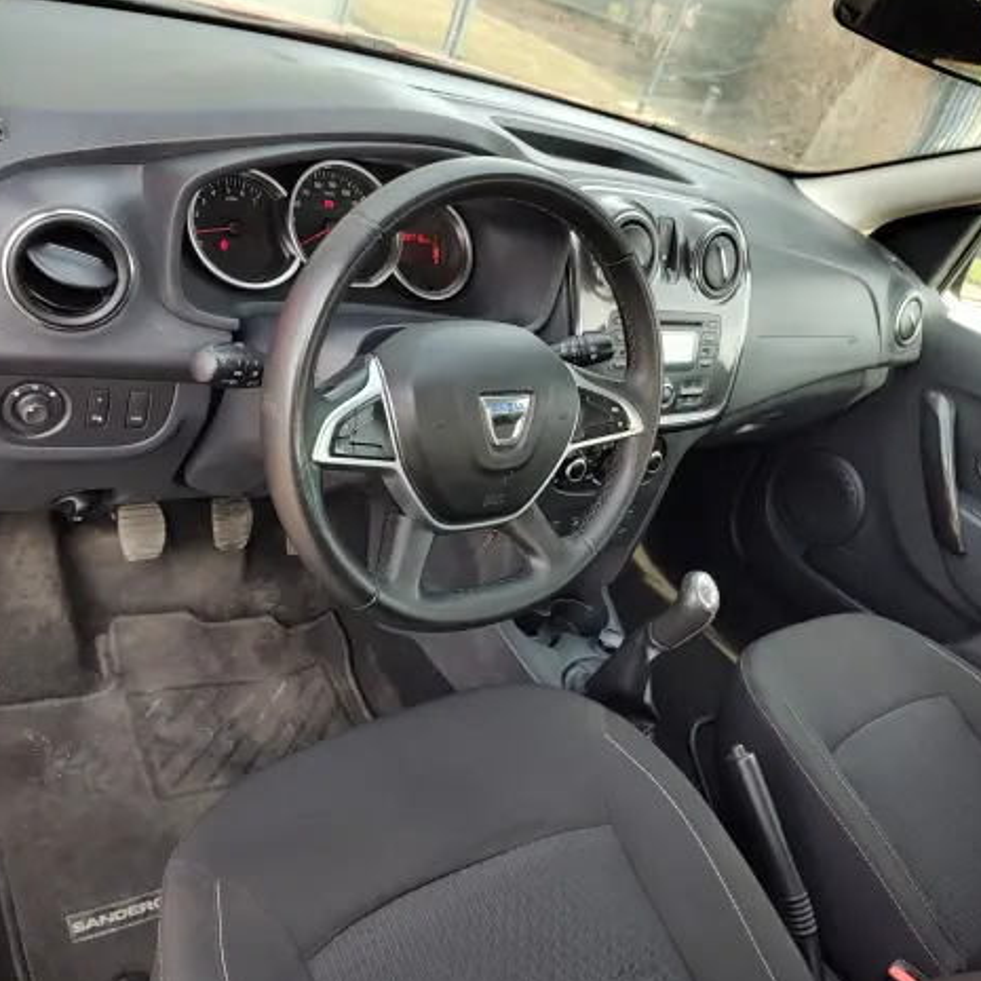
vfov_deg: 57.3
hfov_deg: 57.2
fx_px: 898
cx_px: 534
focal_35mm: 28
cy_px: 487
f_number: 1.8
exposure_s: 1/157
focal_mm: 5.56
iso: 100
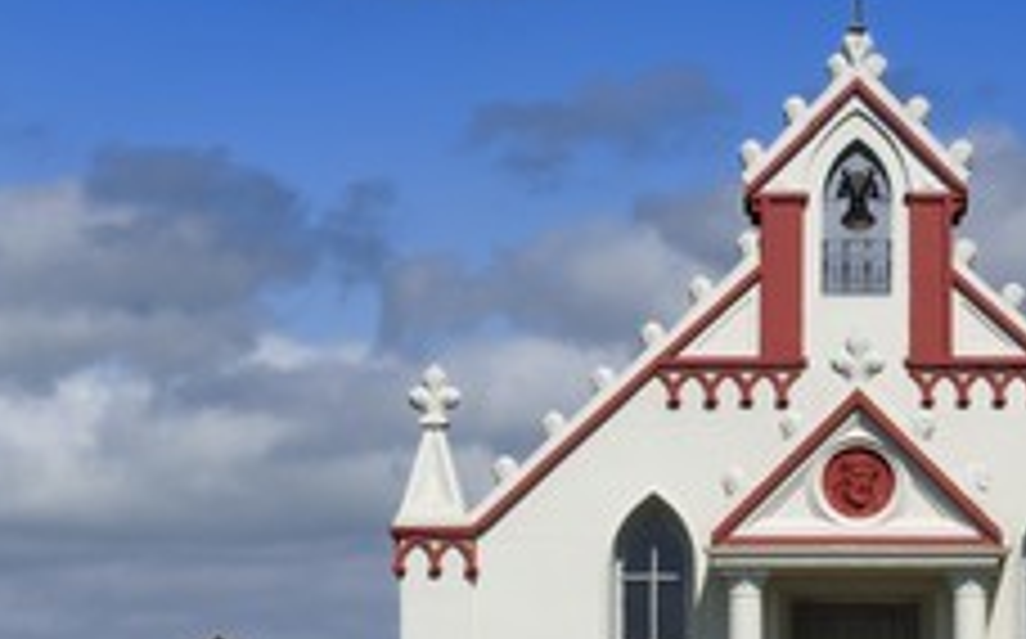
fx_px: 5140
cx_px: 788
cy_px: 500
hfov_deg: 11.4
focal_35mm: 184
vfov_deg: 7.1
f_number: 14
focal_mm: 98
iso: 200
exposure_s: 1/250
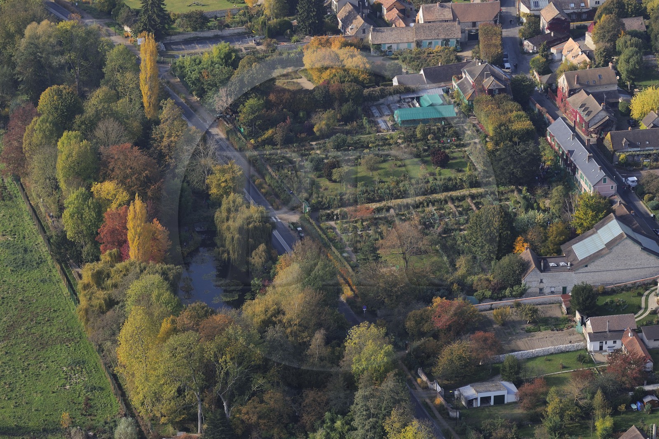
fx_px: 2233
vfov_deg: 11.2
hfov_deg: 16.8
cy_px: 220
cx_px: 330
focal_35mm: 122
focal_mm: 122
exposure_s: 1/800
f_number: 5.6
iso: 400
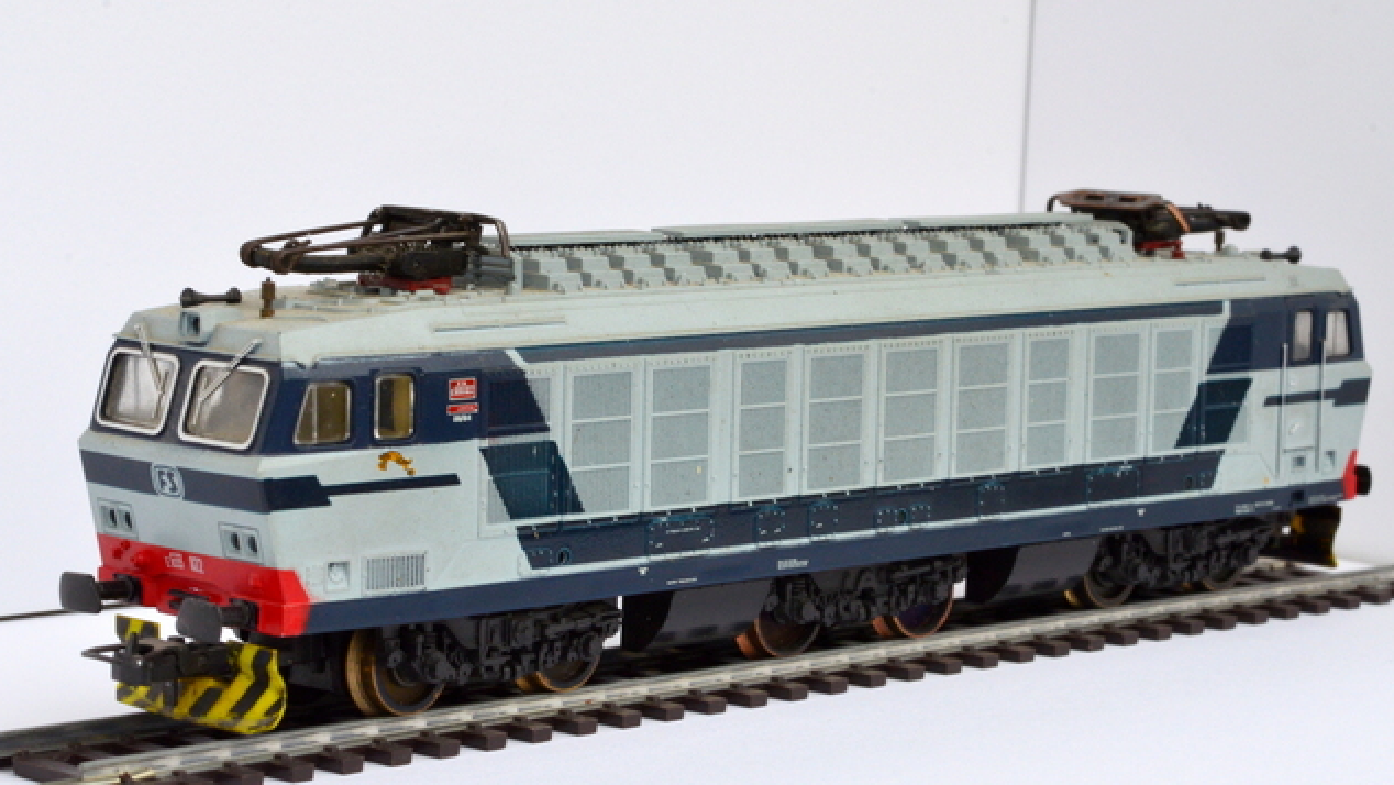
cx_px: 697
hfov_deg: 22.4
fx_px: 3512
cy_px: 396
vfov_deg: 12.8
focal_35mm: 95
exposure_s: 1/80
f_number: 22
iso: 800
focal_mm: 60
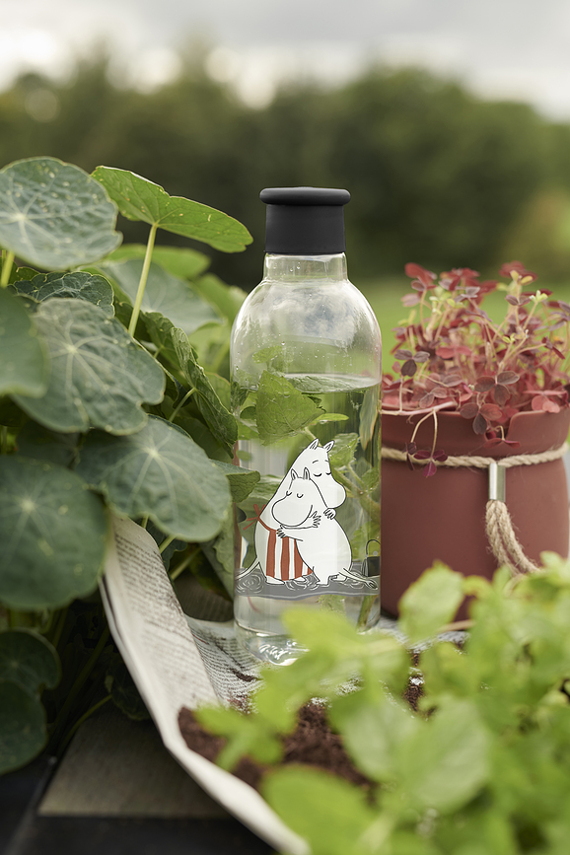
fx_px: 1187
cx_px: 285
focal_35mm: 50
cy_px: 428
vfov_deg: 39.6
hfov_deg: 27.0
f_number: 3.5
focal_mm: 50
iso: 100
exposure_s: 1/125
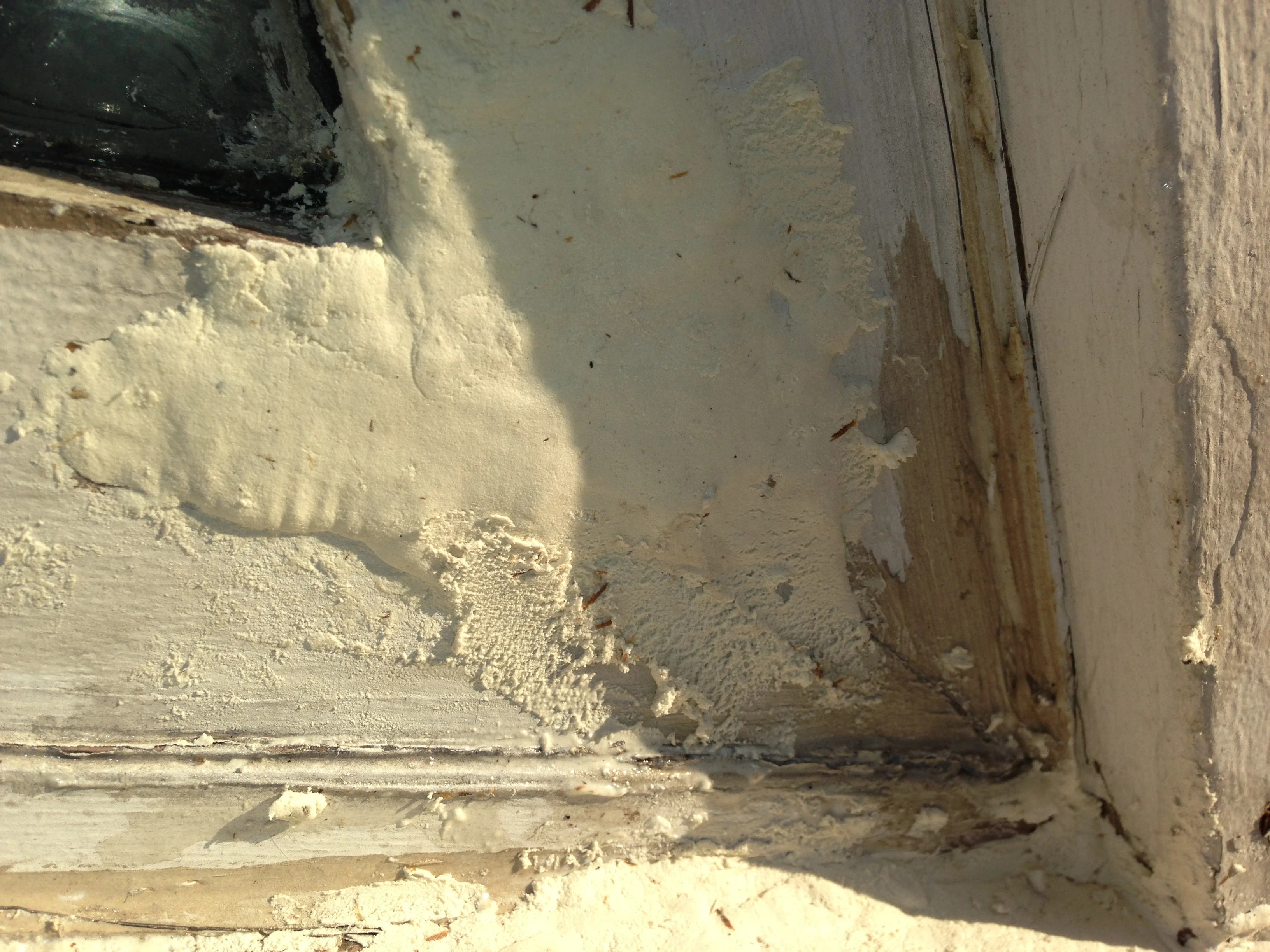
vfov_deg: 42.9
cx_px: 635
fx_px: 1211
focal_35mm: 33
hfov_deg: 55.4
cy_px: 476
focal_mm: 4.12
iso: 50
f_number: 2.4
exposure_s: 1/1143
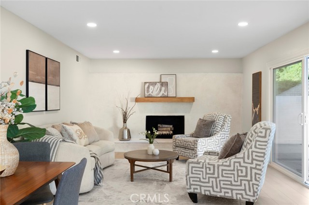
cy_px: 102
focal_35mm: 33
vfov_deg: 39.9
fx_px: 283
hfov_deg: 57.2
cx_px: 154
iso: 200
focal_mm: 33
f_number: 9
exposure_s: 1/5
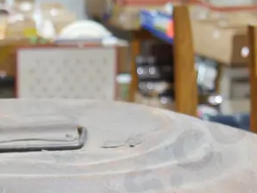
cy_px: 318
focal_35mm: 105
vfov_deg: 13.1
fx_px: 780
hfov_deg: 18.0
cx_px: -32
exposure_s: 1/60
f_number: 3.6
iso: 640
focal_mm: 15
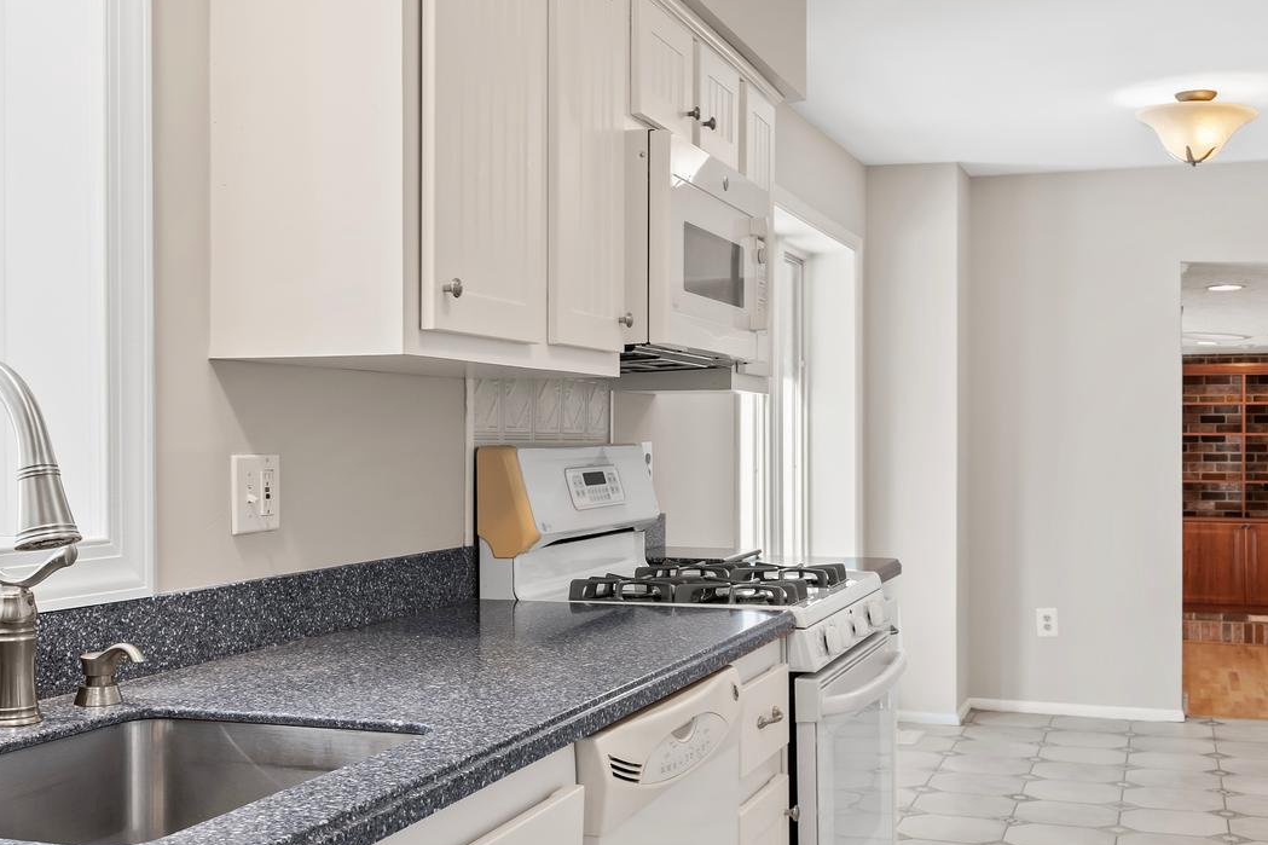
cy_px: 426
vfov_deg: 32.6
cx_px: 652
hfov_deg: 47.4
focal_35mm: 41
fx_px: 1444
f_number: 8
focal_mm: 21
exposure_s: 1/15
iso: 800
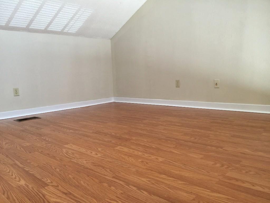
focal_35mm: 29
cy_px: 102
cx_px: 135
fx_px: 226
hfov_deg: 61.7
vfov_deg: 48.2
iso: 80
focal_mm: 4.15
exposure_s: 1/15
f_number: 2.2
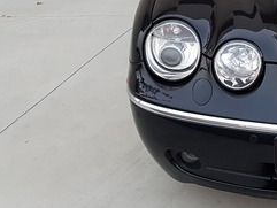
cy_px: 36
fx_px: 552
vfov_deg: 21.0
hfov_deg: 24.4
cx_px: 366
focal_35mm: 69
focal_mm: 4.2
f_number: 1.7
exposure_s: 1/100
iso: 100
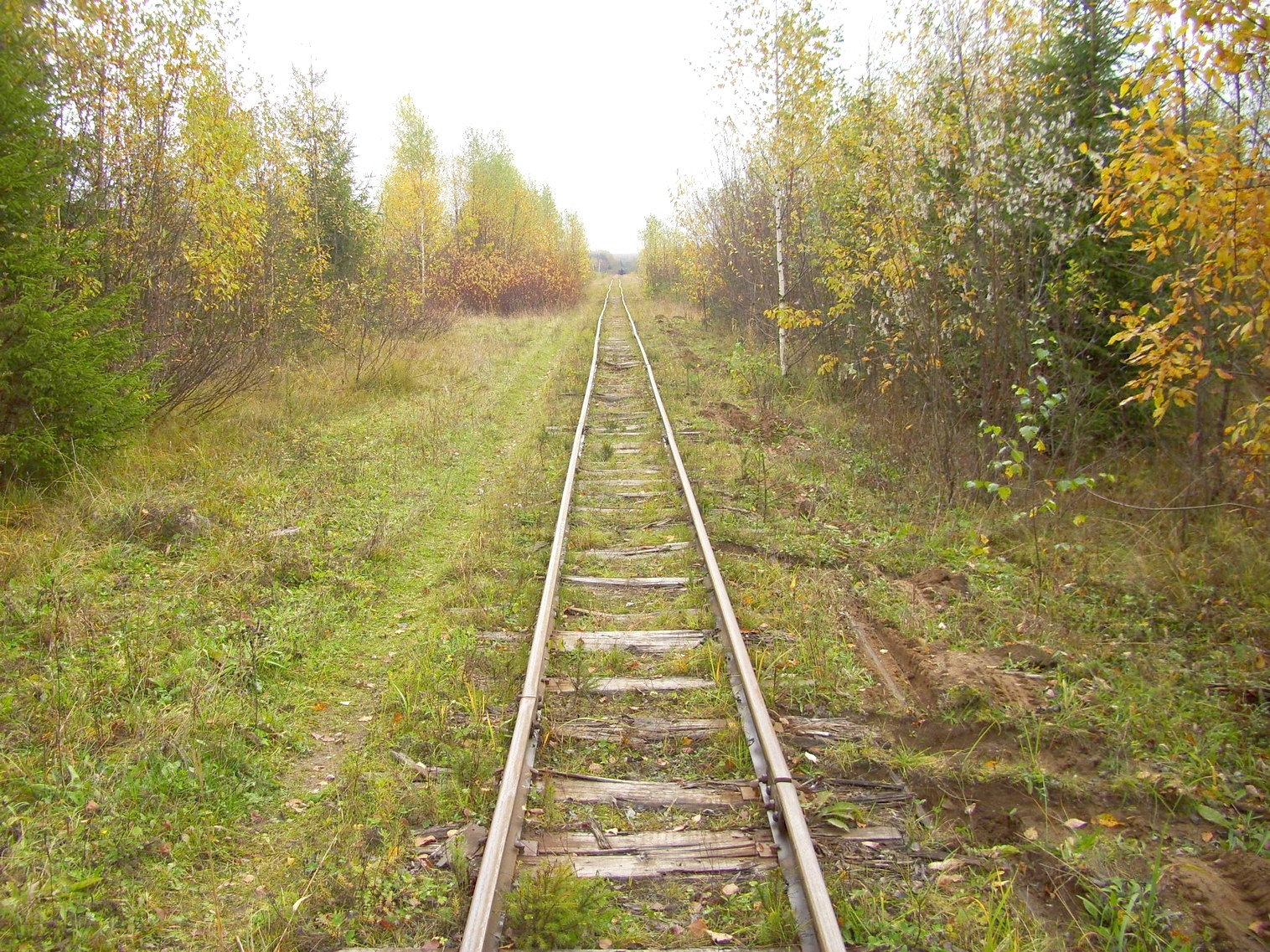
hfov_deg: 54.0
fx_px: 1247
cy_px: 476
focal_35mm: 34
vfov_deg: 41.8
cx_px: 635
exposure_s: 1/125
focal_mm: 5.7
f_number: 2.9
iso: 80
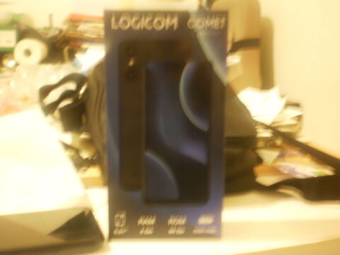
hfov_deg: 44.8
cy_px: 128
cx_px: 170
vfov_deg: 34.3
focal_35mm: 42
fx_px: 413
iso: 400
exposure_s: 1/2
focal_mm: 7.4
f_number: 3.5
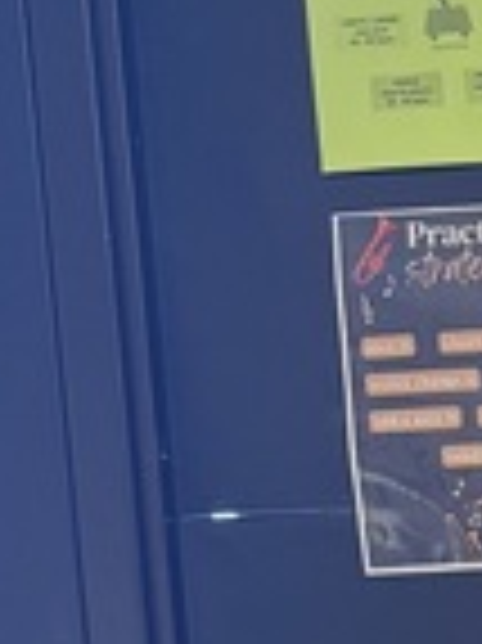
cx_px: 1437
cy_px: 1603
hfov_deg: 7.6
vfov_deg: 9.9
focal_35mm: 172
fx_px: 3198
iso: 125
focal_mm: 6.76
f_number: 1.78
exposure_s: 1/60
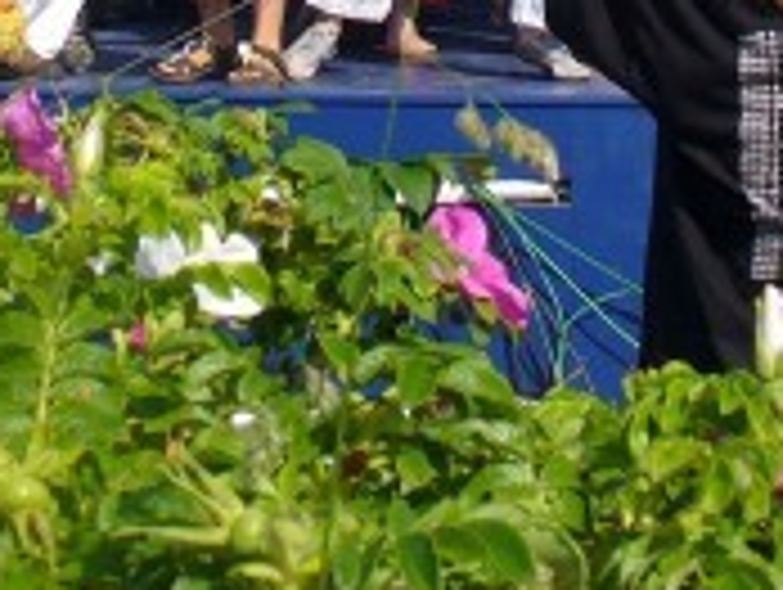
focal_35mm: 136
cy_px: -477
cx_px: 441
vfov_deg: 10.3
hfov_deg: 14.5
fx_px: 3081
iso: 80
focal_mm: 6.1
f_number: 5.6
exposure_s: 1/320
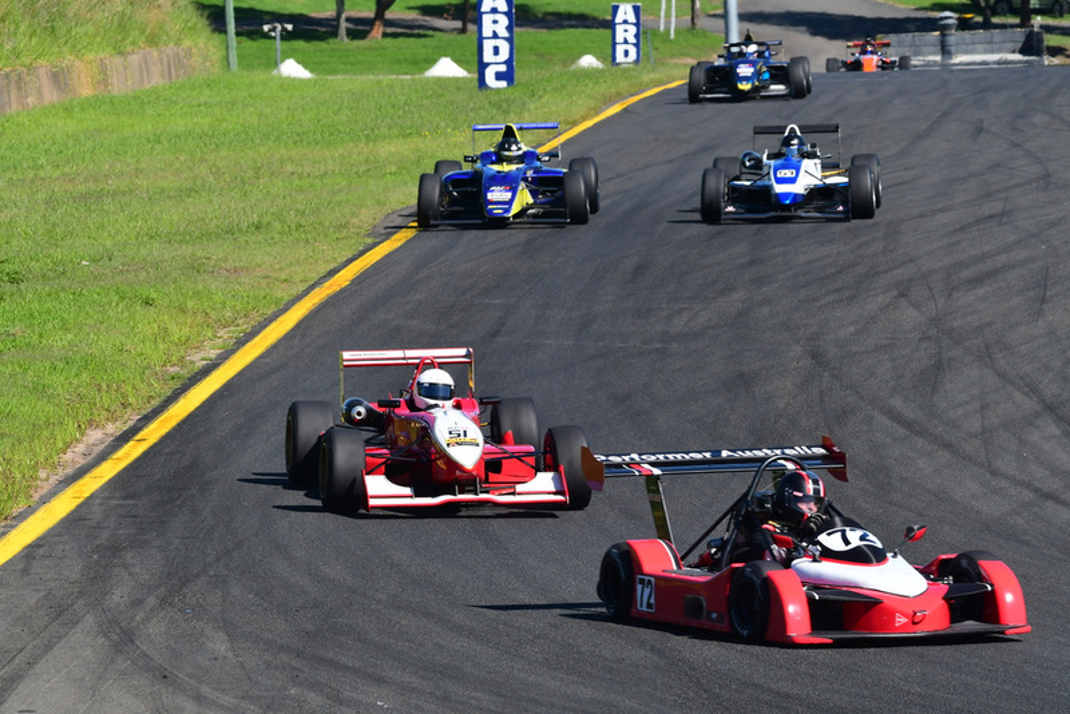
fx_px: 10703
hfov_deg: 5.7
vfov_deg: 3.8
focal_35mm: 360
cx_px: 535
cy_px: 357
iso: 500
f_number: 11
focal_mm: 240
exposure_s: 1/640
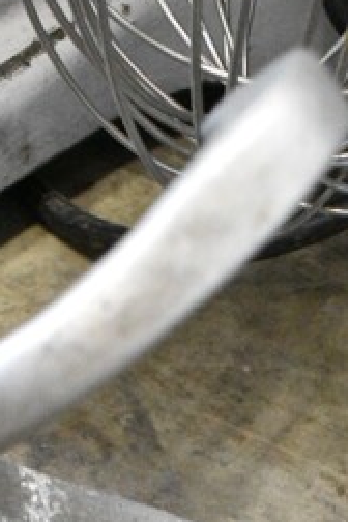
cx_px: 255
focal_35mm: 98
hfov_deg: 13.9
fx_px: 1421
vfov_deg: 18.7
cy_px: 753
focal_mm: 18
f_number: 5
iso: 6400
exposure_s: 1/100
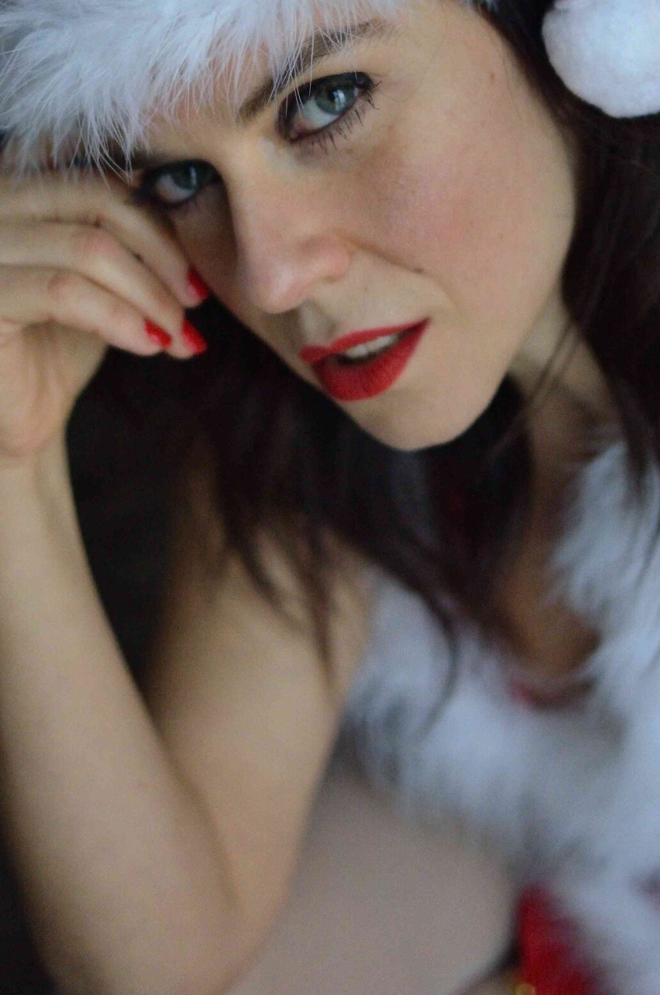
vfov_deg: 25.0
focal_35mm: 81
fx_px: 2230
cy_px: 300
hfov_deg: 16.8
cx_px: 370
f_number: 1.8
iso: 4000
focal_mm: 35
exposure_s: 1/1250
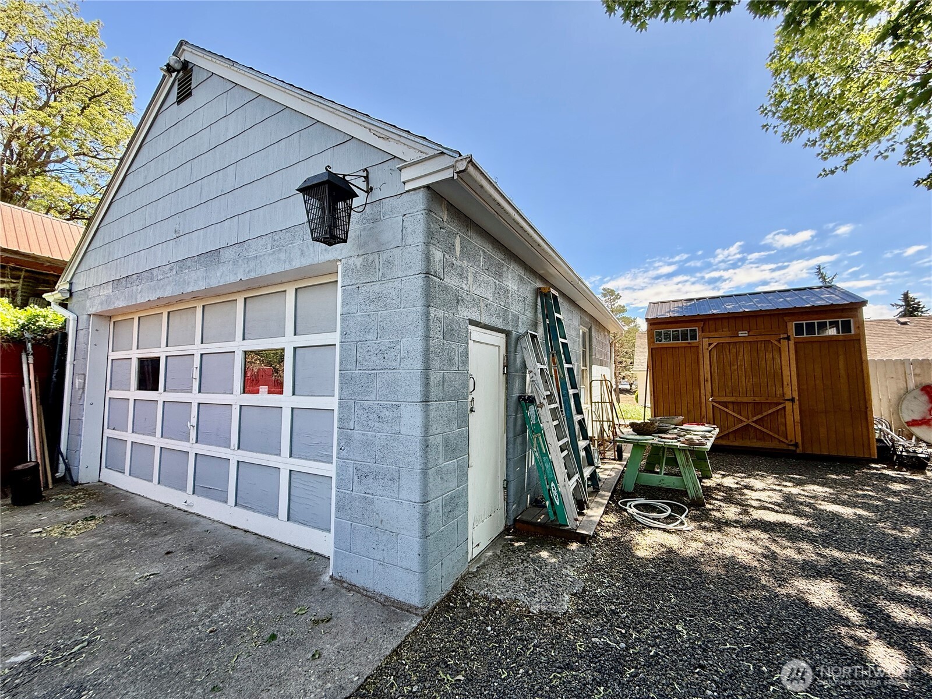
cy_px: 350
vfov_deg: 85.7
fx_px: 377
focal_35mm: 14
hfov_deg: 102.1
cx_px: 466
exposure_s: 1/331
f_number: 2.2
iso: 64
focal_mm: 2.22
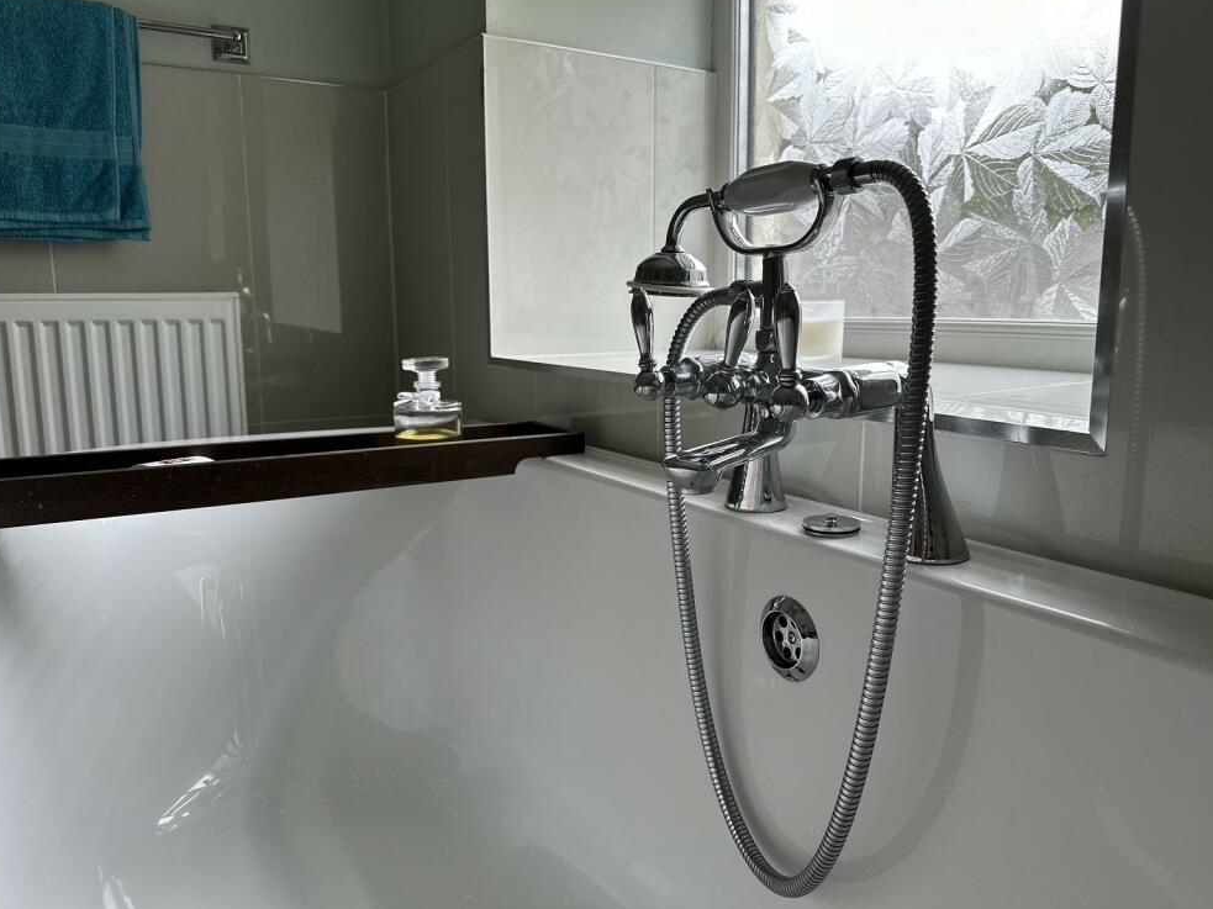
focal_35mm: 25
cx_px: 616
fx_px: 876
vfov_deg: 54.9
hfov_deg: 69.4
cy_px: 442
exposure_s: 1/121
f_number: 1.78
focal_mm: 6.86
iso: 100
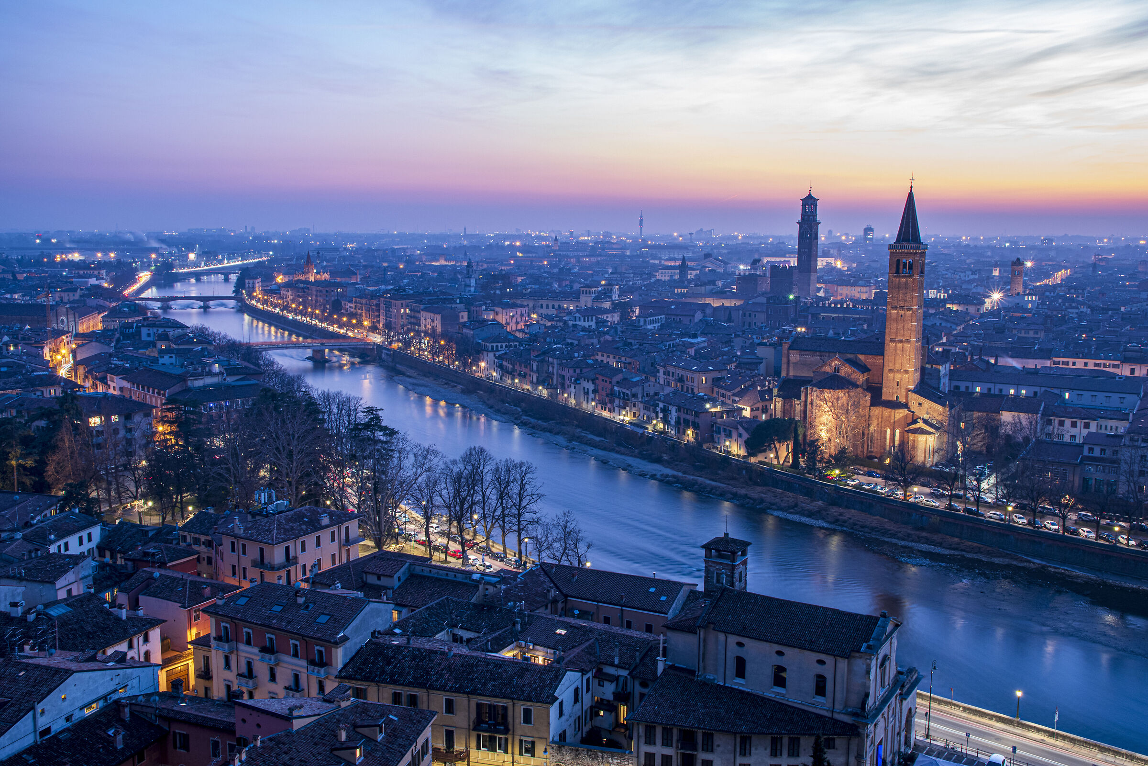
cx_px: 574
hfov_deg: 57.2
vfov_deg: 40.0
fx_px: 1052
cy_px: 383
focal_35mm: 33
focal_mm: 22
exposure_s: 30
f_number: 16
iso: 200
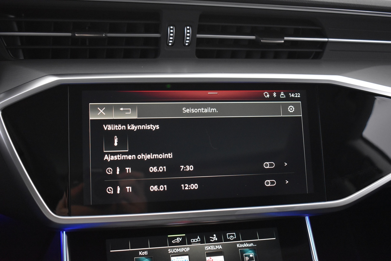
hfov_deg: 46.4
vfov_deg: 31.9
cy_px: 130
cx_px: 196
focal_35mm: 42
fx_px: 456
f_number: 4.2
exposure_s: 1/20
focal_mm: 28
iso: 3200
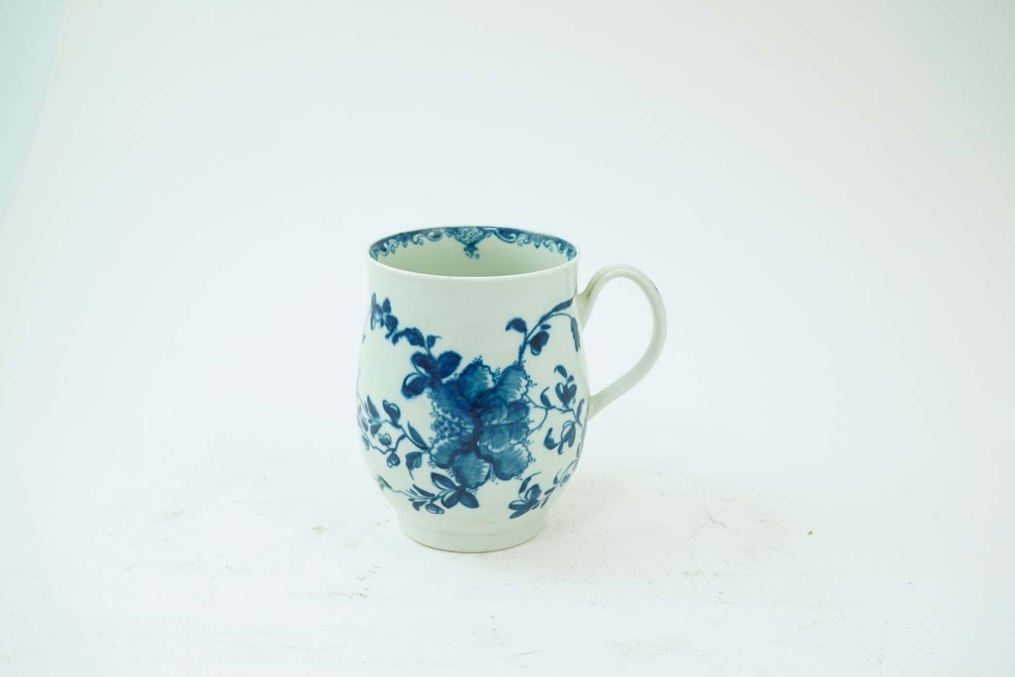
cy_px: 338
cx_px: 508
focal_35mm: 45
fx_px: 1269
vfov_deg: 29.9
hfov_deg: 43.6
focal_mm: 30
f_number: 10
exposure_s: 1/50
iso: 640
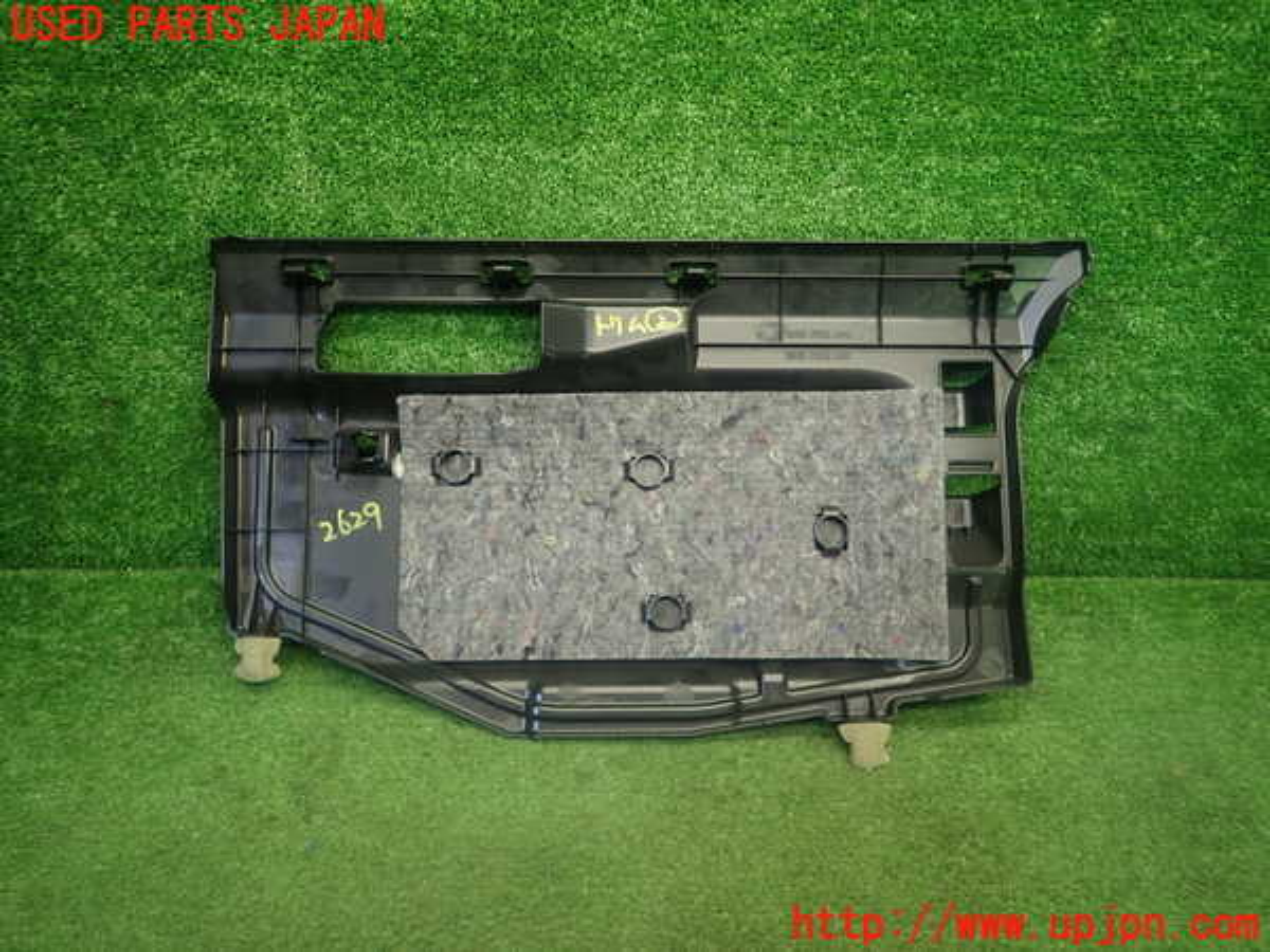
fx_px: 917
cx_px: 635
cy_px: 476
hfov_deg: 69.4
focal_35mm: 25
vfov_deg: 54.9
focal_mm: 4.5
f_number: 2
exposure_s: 1/50
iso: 200
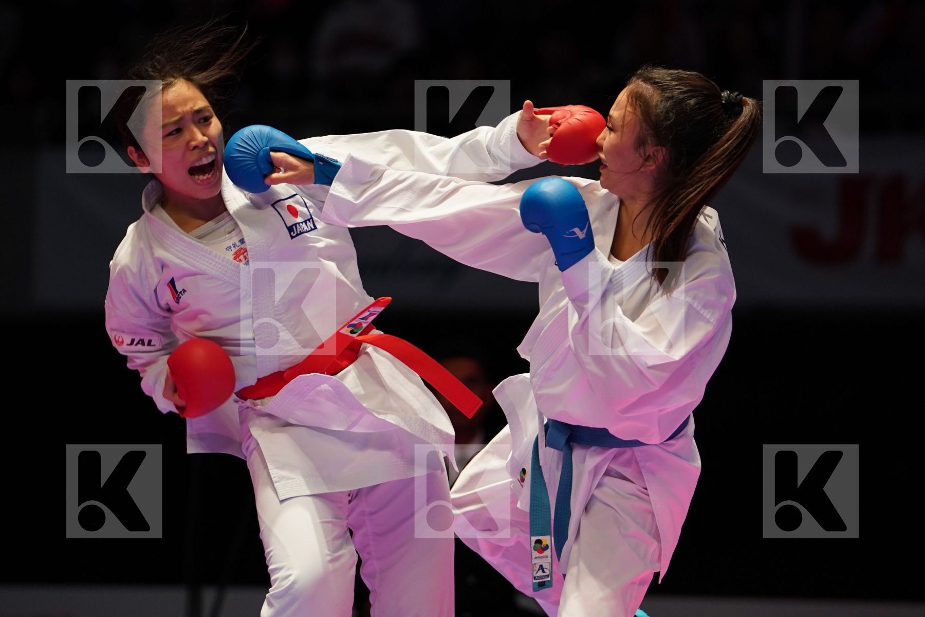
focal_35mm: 261
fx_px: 6706
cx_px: 462
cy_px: 308
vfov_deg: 5.3
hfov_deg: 7.9
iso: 2000
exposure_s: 1/1000
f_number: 2.8
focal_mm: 174
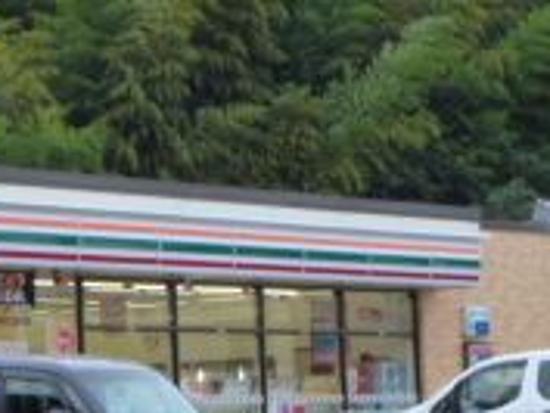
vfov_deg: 8.7
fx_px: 2703
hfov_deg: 11.2
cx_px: -242
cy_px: 199
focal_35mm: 170
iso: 200
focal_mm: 8.3
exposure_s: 1/40
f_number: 3.9
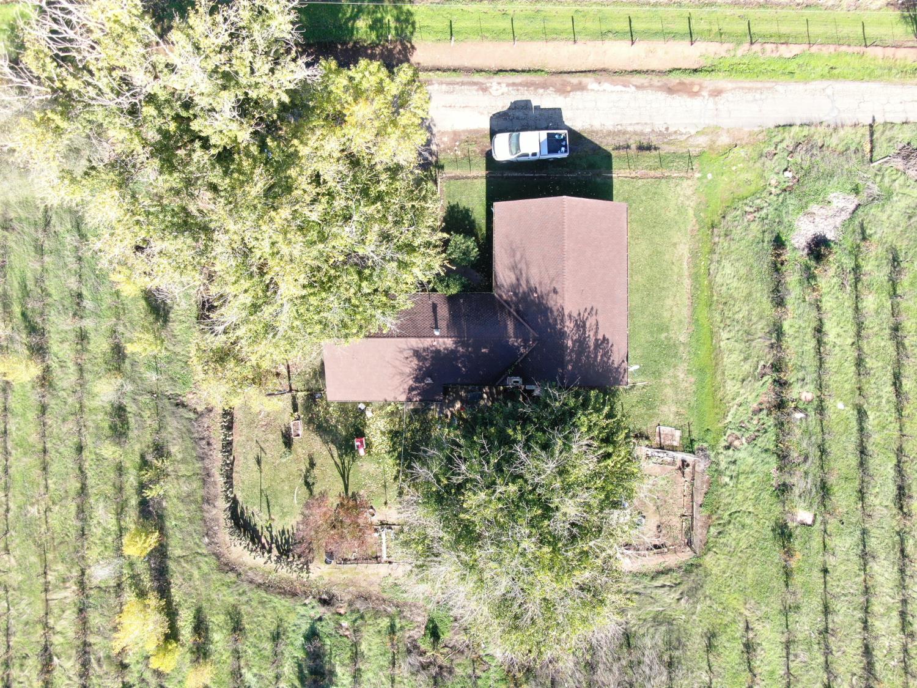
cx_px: 458
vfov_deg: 53.1
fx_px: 689
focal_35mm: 26
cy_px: 344
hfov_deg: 67.3
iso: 100
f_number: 2.9
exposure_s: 1/200
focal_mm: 4.68
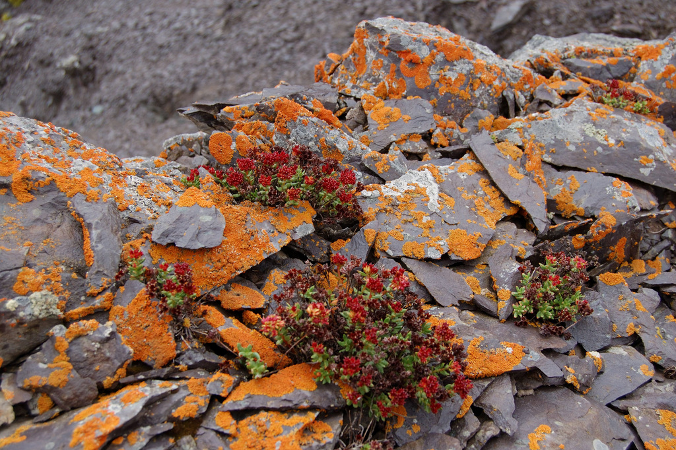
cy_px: 225
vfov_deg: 29.8
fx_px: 845
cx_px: 338
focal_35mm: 45
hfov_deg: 43.6
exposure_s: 1/125
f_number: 5.6
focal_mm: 30
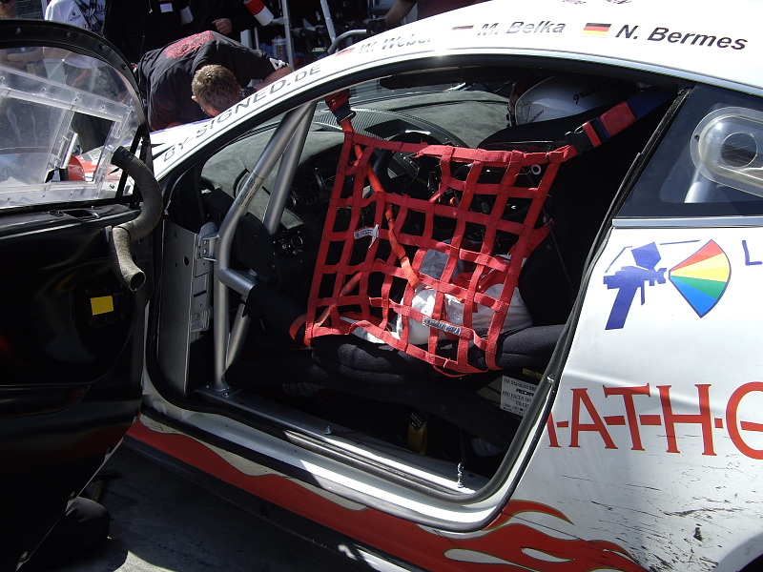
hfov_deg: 49.0
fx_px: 838
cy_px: 286
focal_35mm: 38
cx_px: 382
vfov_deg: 37.7
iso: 50
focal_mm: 7.9
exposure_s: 1/400
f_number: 2.8
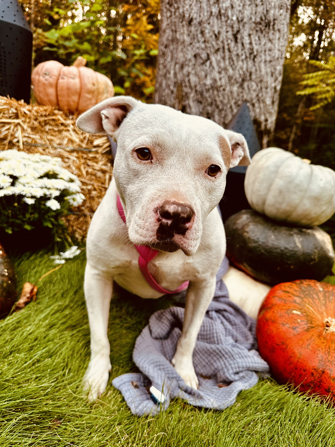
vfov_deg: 71.6
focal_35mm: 24
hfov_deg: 56.8
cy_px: 224
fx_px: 310
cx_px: 168
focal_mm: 6.86
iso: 160
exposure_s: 1/60
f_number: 1.78
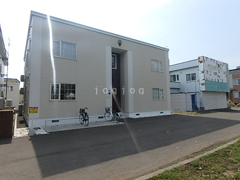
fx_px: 146
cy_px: 90
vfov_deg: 63.4
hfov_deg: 79.0
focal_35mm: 21
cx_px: 120
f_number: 6
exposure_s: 1/500
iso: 125
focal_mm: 3.7
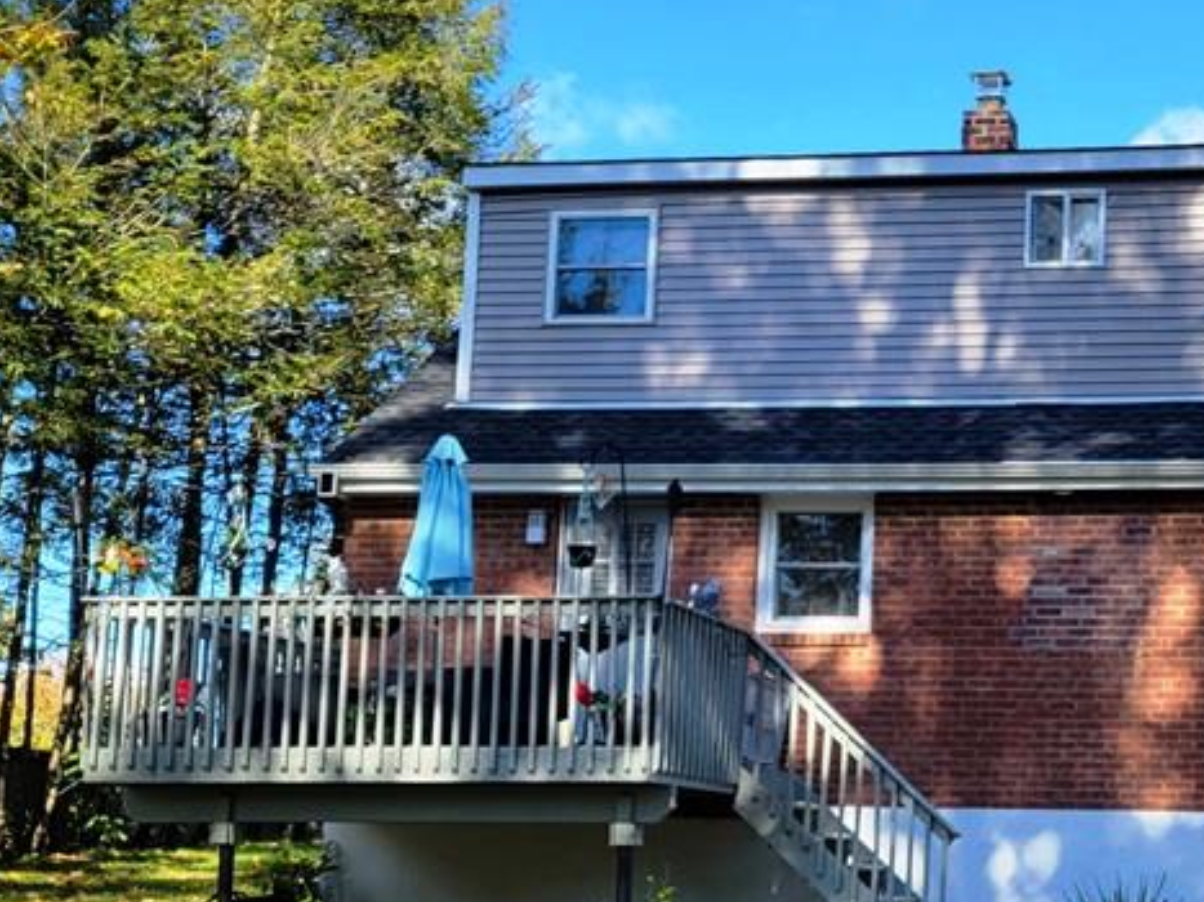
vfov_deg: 25.4
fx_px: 1982
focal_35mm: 57
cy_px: 639
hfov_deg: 31.9
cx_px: 1119
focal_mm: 5.4
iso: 40
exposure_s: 1/880
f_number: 1.8
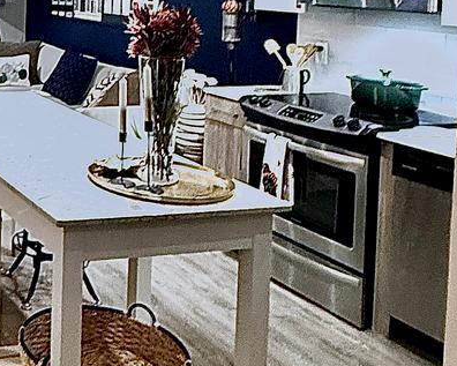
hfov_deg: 29.8
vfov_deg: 27.1
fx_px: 717
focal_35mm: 53
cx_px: -104
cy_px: 6
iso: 320
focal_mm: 2.22
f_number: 2.2
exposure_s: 1/41
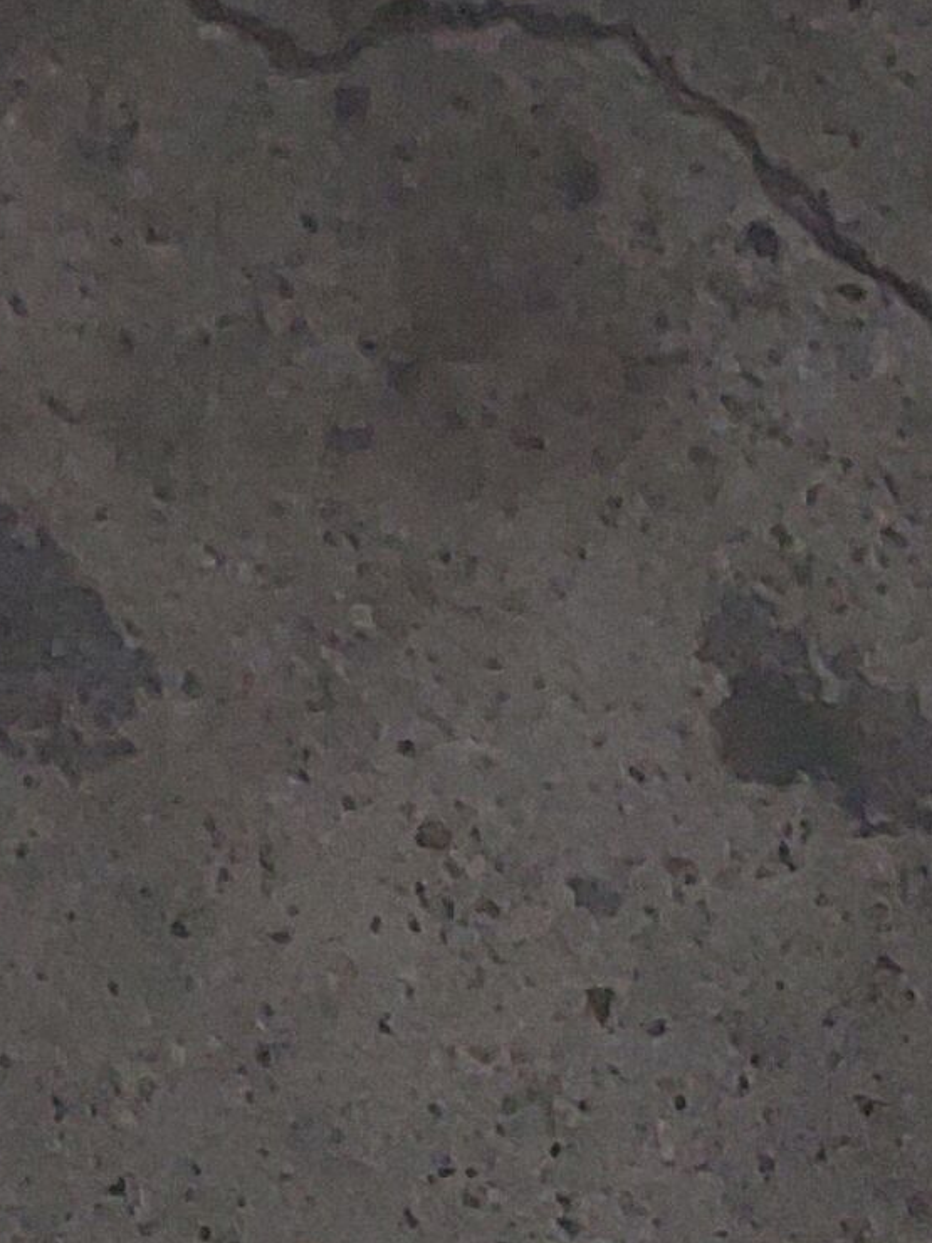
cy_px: -2410
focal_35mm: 150
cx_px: -1118
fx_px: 5385
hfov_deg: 9.1
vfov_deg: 10.0
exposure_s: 1/50
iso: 100
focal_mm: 5.23
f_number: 1.8
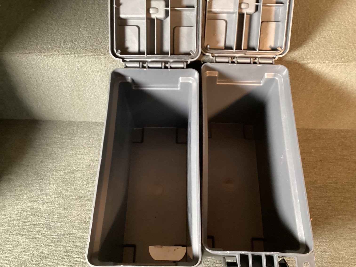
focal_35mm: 31
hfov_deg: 58.3
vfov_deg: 45.4
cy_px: 134
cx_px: 178
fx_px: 319
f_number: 2.4
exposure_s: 1/25
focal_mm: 3.3
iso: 400
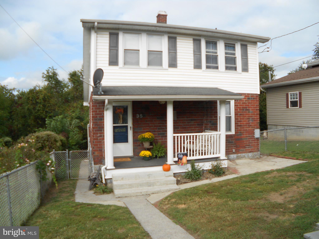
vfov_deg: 33.6
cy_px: 120
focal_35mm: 43
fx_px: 396
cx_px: 160
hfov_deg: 43.9
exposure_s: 1/640
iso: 80
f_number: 4.2
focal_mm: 7.7
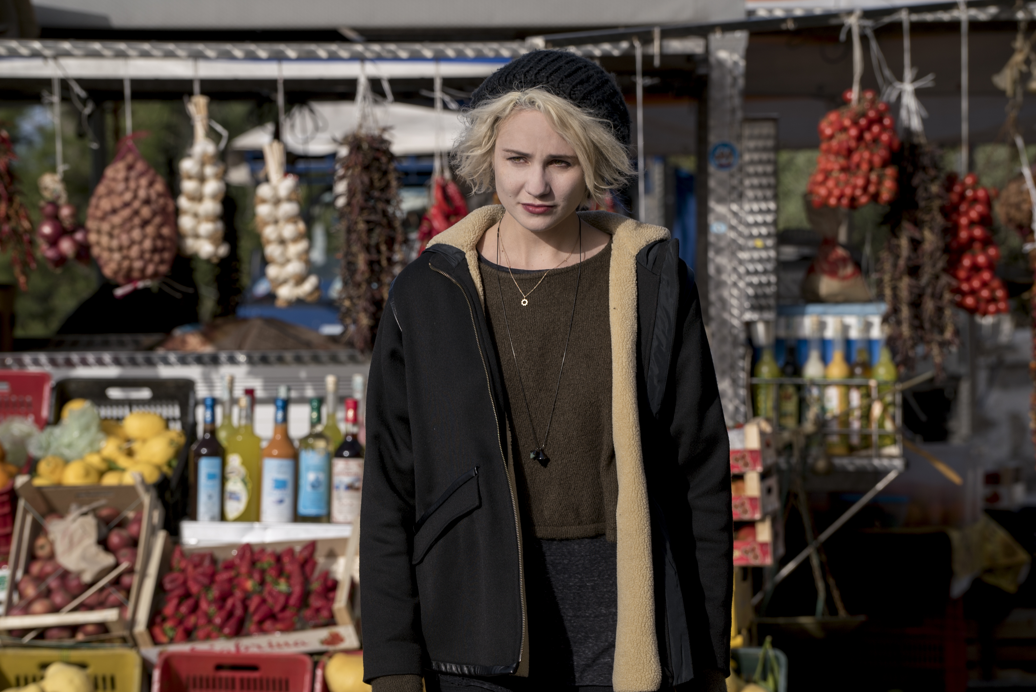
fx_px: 5125
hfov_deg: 11.5
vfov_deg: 7.7
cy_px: 346
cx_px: 518
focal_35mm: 178
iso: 100
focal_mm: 178
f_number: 8
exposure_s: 1/200
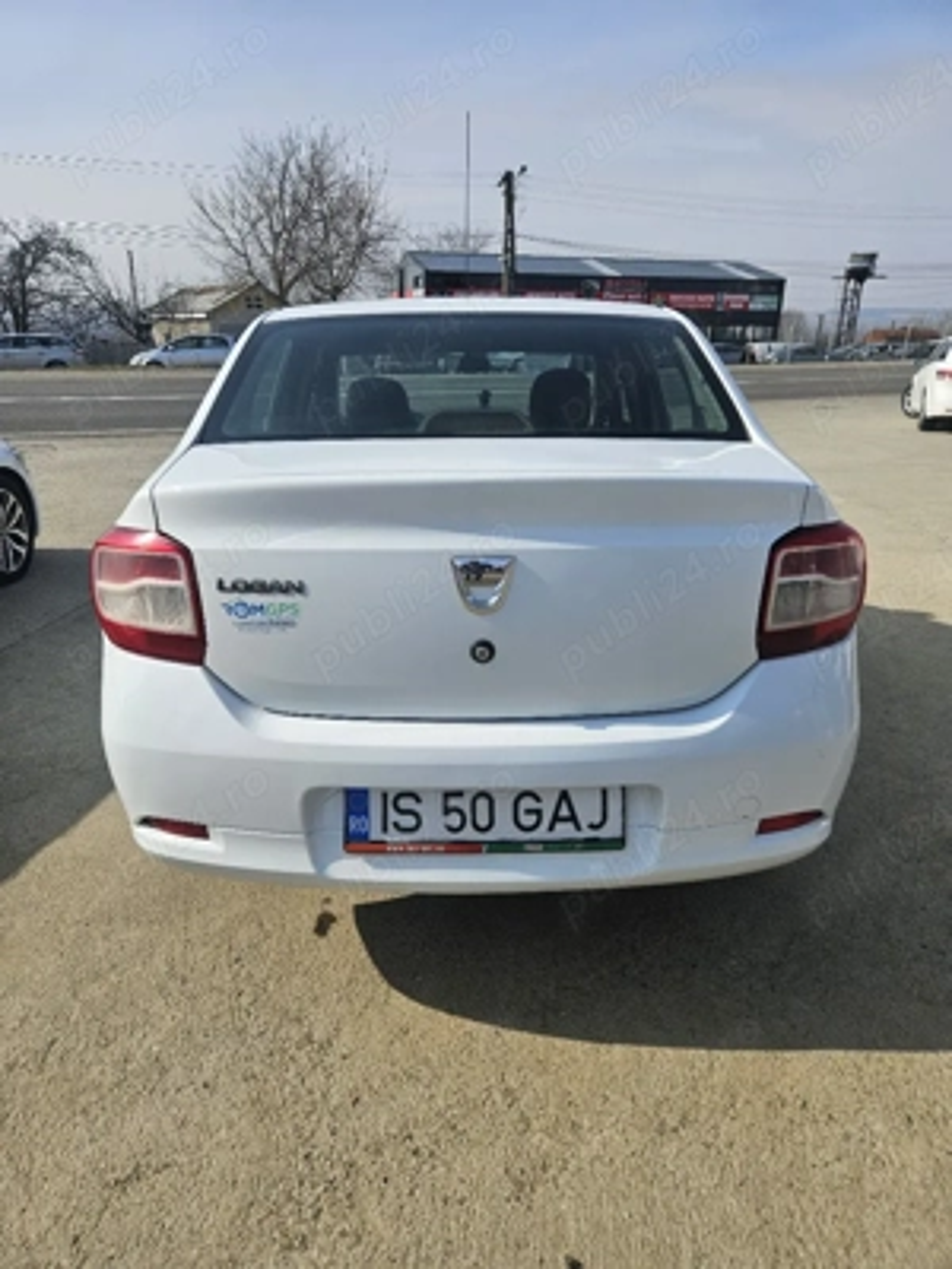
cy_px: 634
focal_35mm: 23
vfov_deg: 73.9
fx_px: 843
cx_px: 476
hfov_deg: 58.9
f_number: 1.8
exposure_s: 1/3333
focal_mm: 5.4
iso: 25
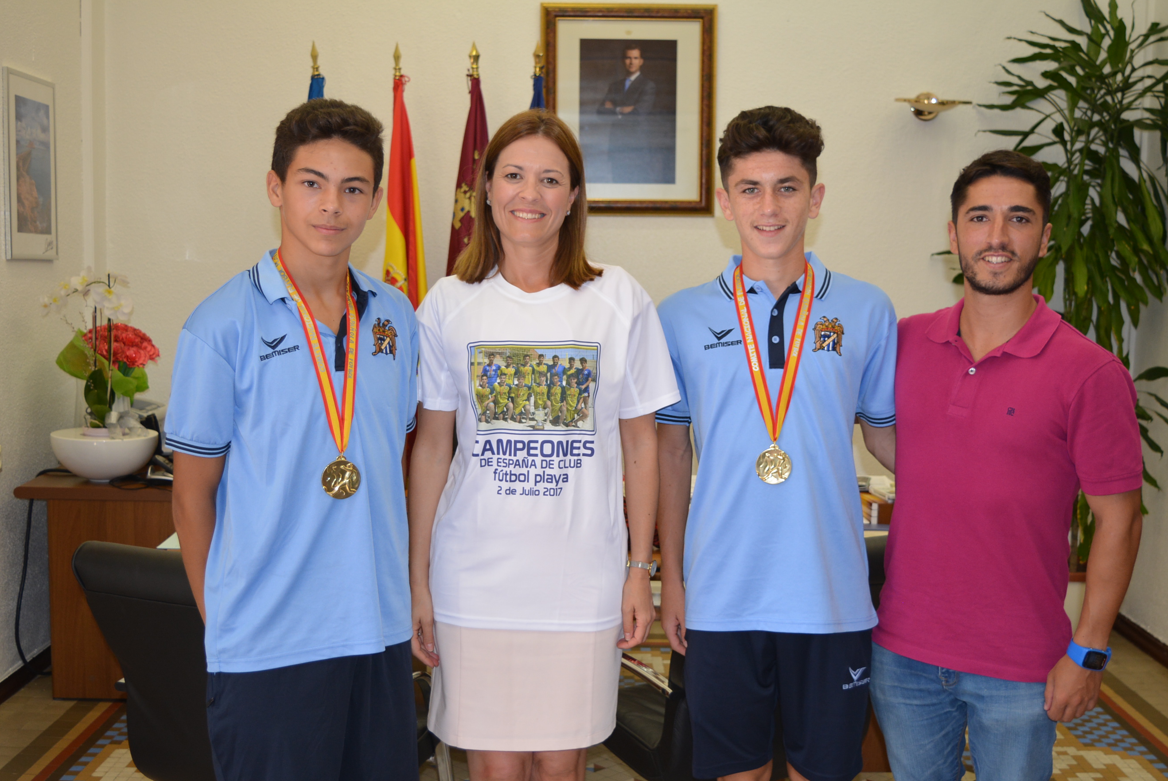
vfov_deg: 31.5
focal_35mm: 43
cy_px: 434
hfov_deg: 45.8
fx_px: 1382
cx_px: 622
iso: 400
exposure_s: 1/60
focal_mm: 25
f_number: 4
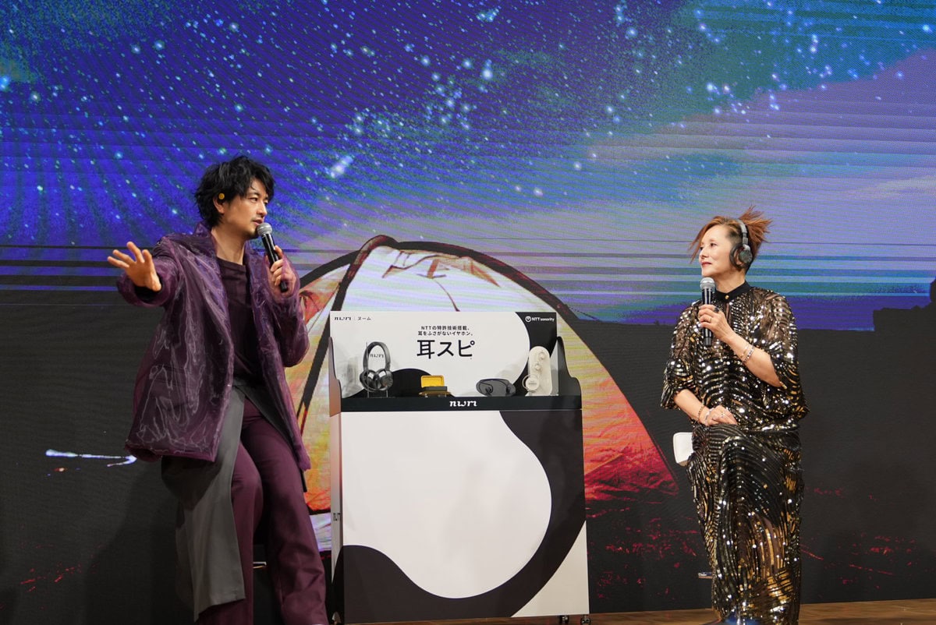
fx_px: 1561
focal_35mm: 60
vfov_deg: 22.7
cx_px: 468
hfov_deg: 33.4
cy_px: 312
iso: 1000
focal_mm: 40
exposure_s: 1/400
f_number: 2.8
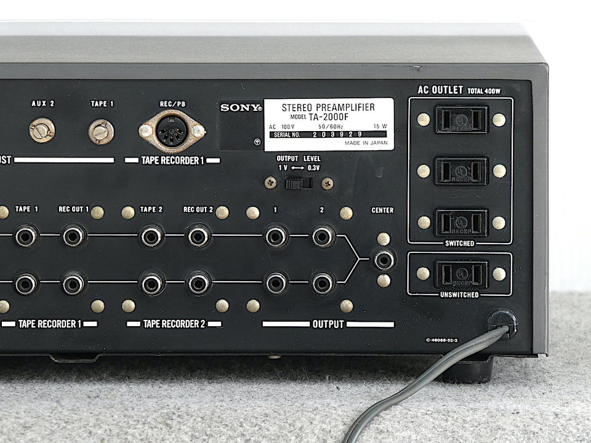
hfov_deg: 7.5
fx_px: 4524
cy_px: 222
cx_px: 296
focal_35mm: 265
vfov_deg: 5.6
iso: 200
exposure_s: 1/15
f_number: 5.6
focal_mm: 47.5
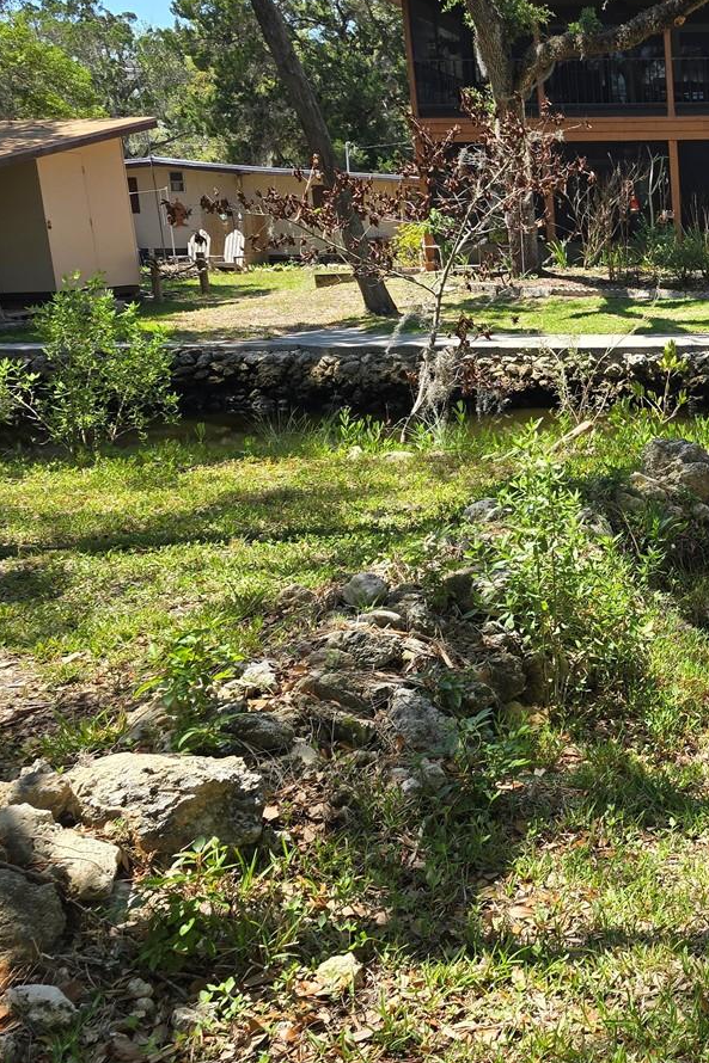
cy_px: 491
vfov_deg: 45.4
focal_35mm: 43
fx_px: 1271
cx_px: 875
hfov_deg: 27.1
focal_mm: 6.3
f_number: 1.7
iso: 12
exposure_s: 1/277
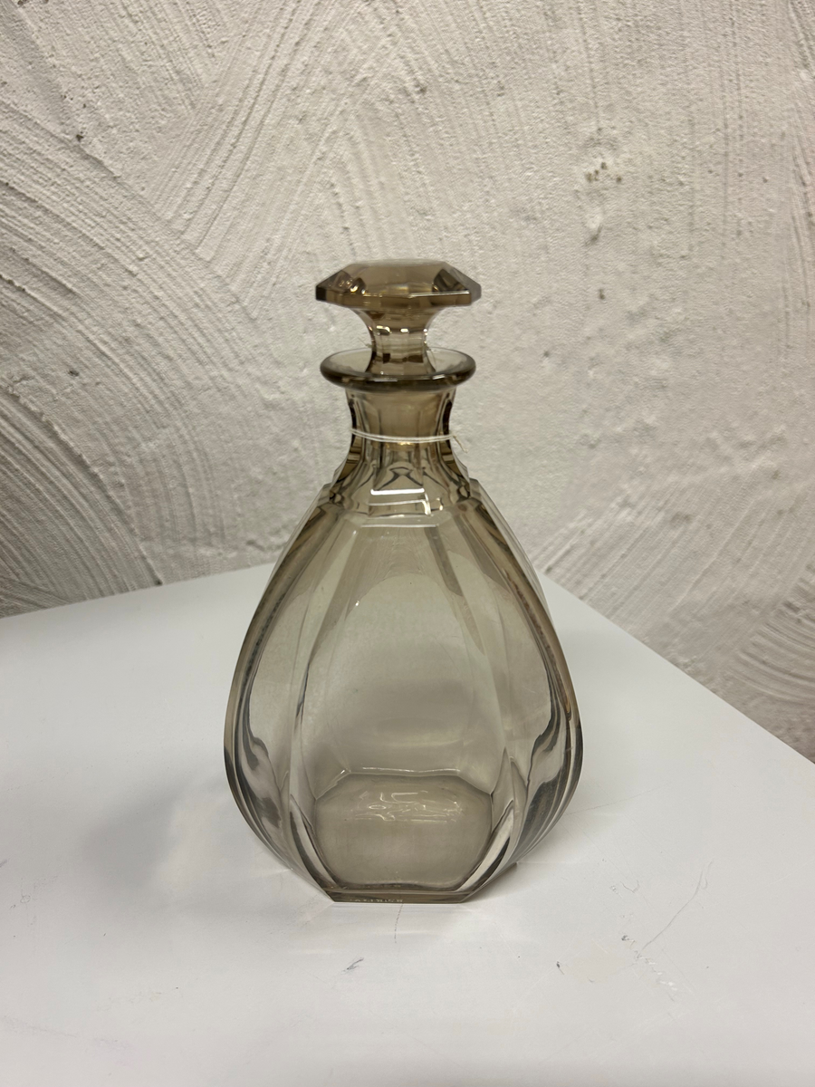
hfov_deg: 53.1
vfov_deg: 67.3
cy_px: 544
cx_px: 408
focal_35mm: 26
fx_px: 816
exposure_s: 1/100
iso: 80
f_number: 1.5
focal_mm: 5.7
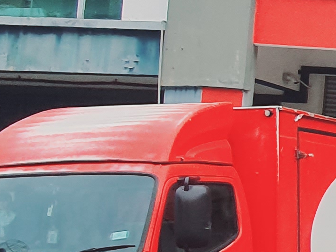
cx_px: 740
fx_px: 815
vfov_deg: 17.6
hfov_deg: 15.9
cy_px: 157
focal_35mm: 84
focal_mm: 1.8
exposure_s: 1/199
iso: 50
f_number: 2.2
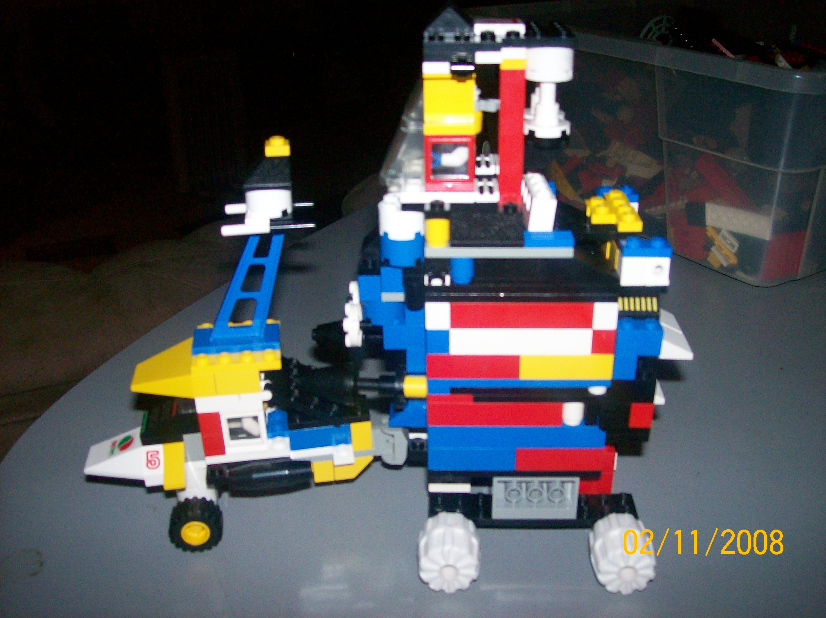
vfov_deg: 39.6
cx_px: 413
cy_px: 309
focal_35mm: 36
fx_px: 858
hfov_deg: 51.4
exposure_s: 1/64
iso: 140
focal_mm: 6
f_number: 2.7
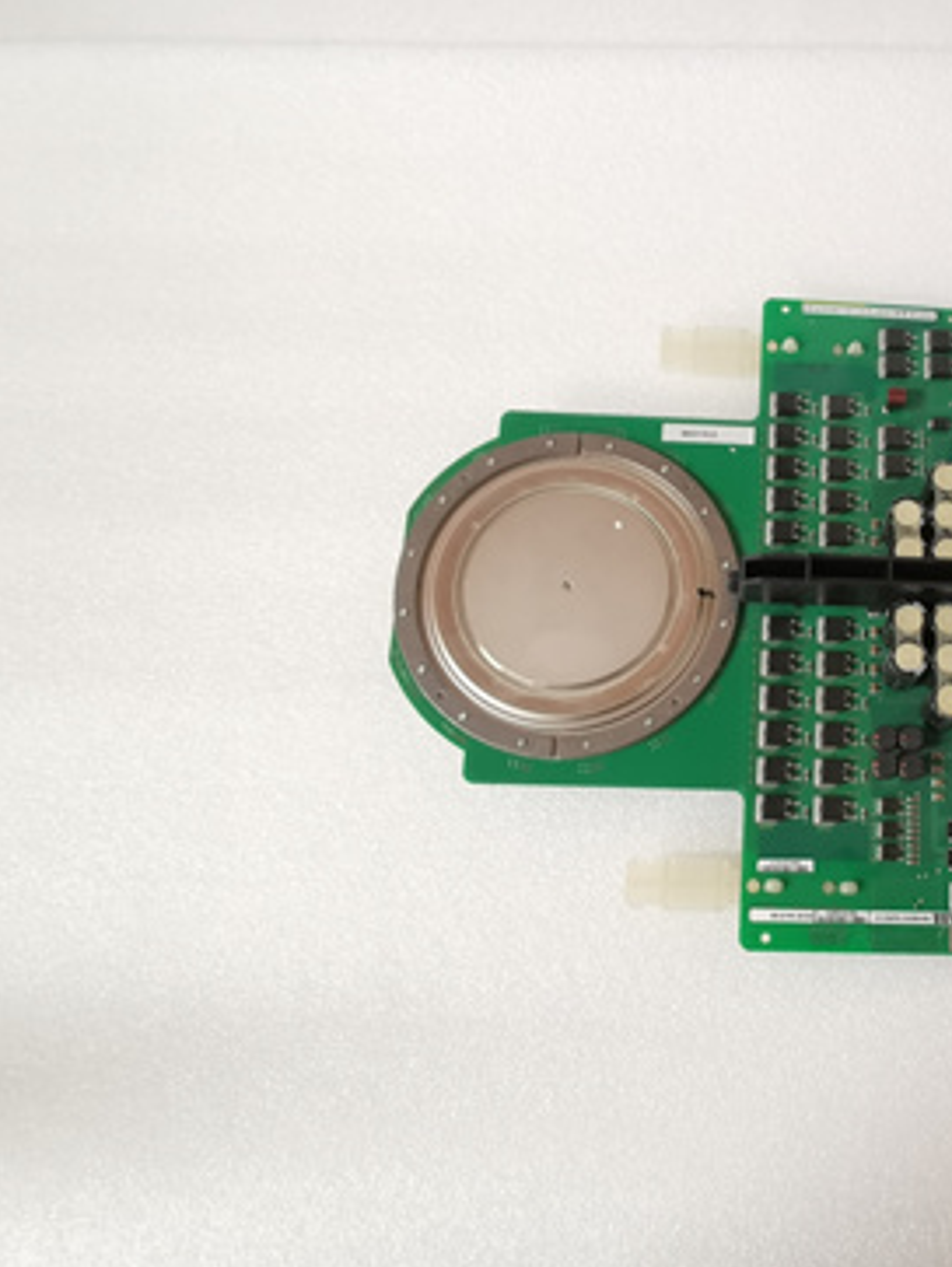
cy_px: 625
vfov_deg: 61.6
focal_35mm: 29
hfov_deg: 44.8
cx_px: 816
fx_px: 1062
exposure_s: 1/30
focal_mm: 3.95
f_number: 2.2
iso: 320
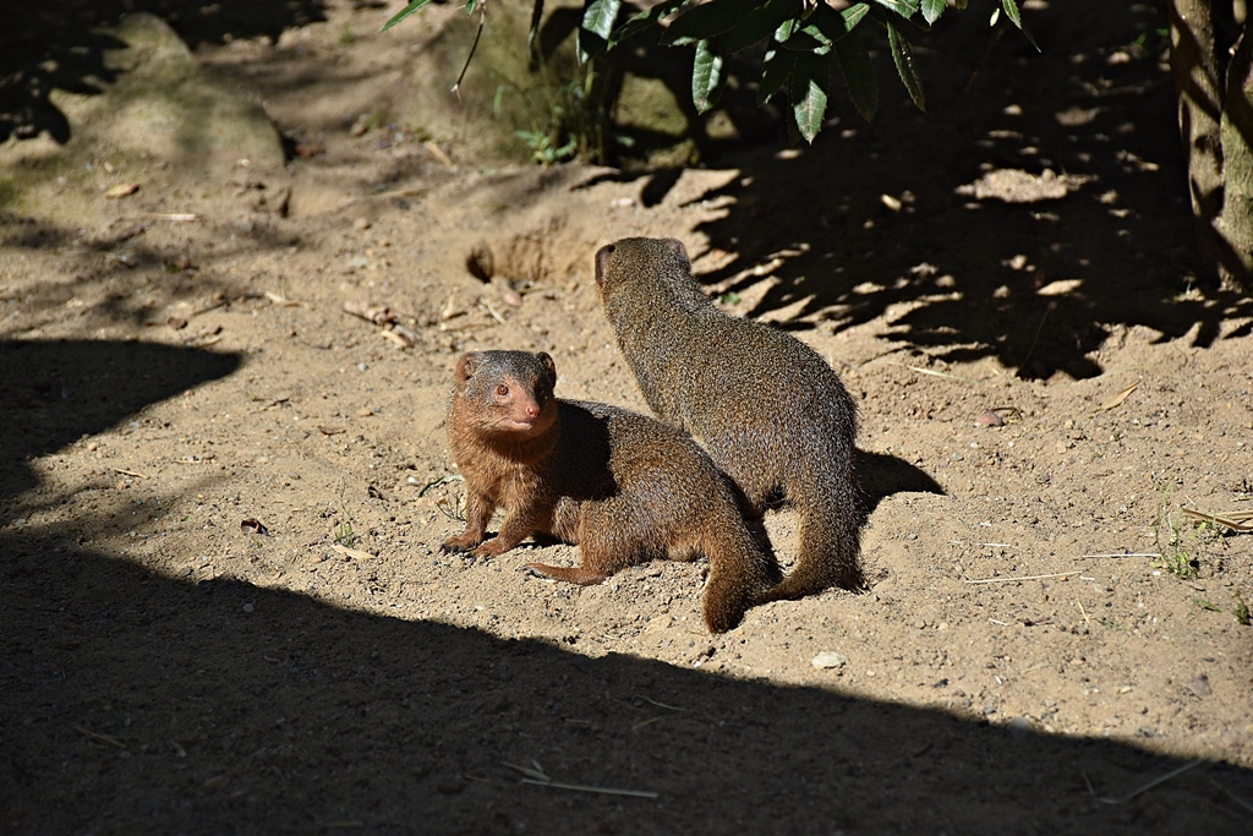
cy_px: 418
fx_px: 5221
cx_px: 626
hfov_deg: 13.7
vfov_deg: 9.2
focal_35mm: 150
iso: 200
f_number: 7.1
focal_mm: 100
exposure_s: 1/800
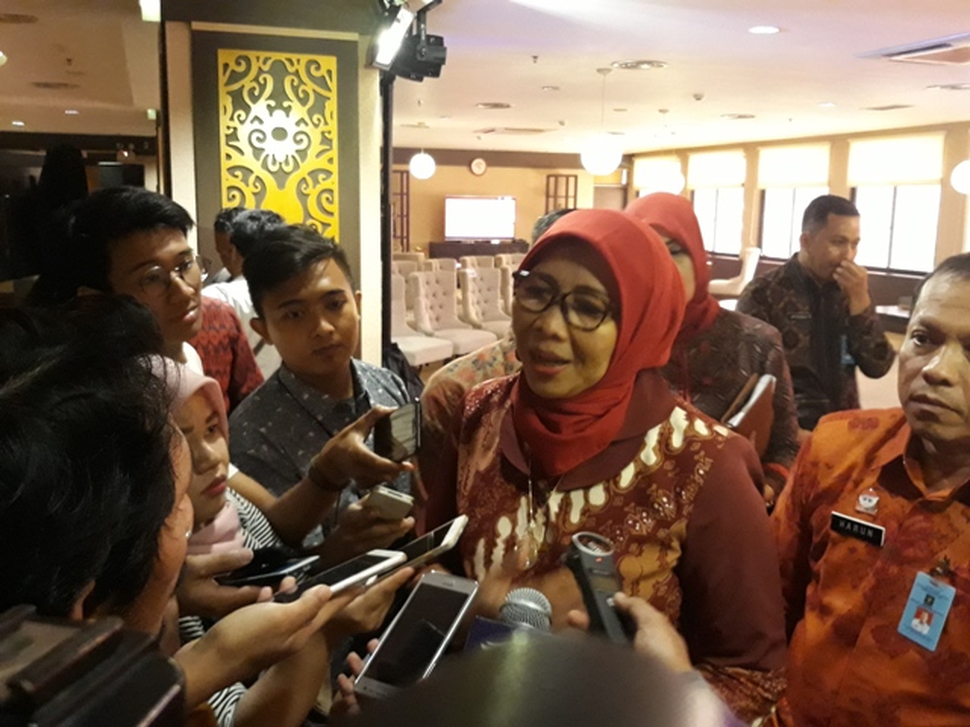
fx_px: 757
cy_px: 364
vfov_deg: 51.4
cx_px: 485
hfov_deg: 65.3
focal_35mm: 27
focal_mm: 3.71
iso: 640
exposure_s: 1/25
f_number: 1.7
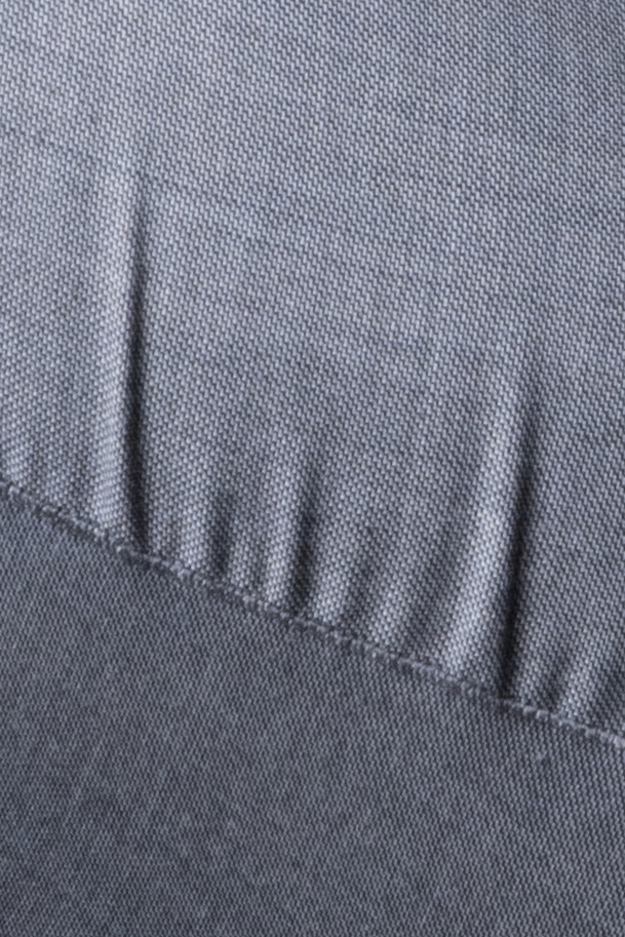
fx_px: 11323
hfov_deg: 3.1
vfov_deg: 4.5
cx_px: 1016
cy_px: -2143
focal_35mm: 435
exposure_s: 1/200
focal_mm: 66
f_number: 16
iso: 640
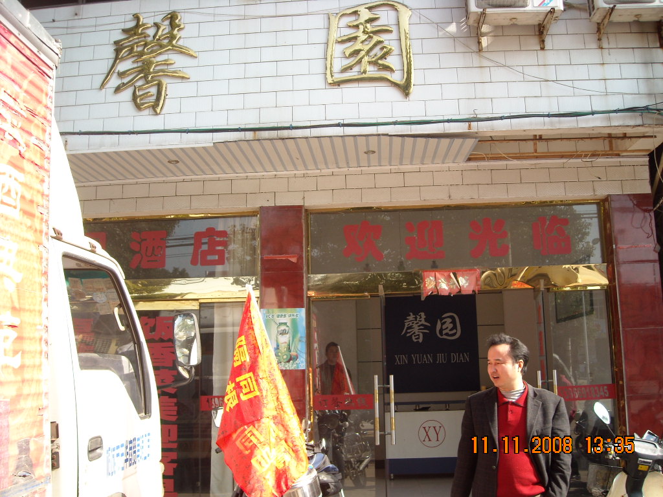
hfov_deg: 52.6
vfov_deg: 40.7
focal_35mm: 35
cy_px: 248
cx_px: 332
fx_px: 670
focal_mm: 5.7
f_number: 2.8
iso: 64
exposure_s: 1/260
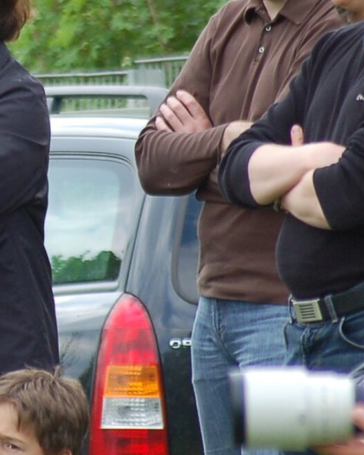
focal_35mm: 1030
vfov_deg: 1.9
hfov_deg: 1.5
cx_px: -85
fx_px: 13870
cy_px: 148
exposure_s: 1/500
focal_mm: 220
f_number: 5.3
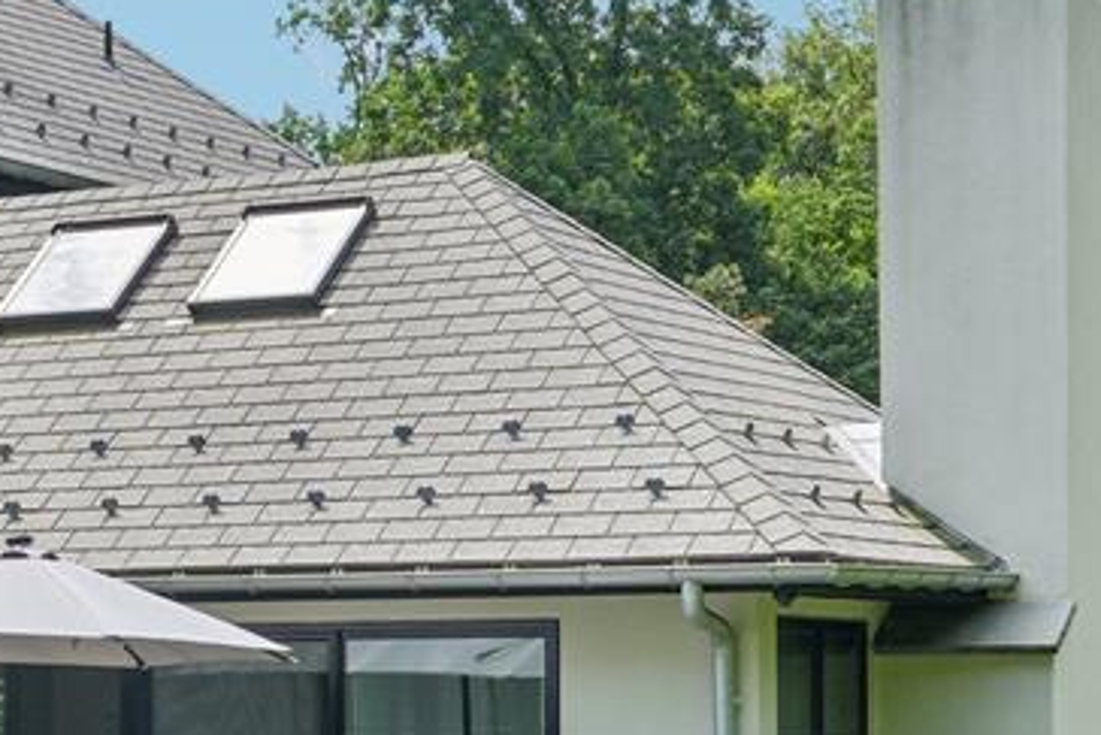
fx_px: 3610
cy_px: 375
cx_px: -287
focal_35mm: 118
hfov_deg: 16.5
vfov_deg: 11.6
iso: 100
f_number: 9
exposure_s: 1/125
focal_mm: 28
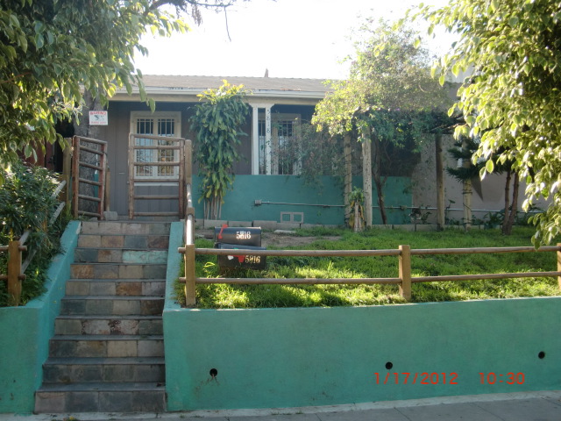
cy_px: 210
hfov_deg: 49.0
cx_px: 280
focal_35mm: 38
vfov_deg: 37.7
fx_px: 616
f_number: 3.9
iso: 64
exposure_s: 1/100
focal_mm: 6.66
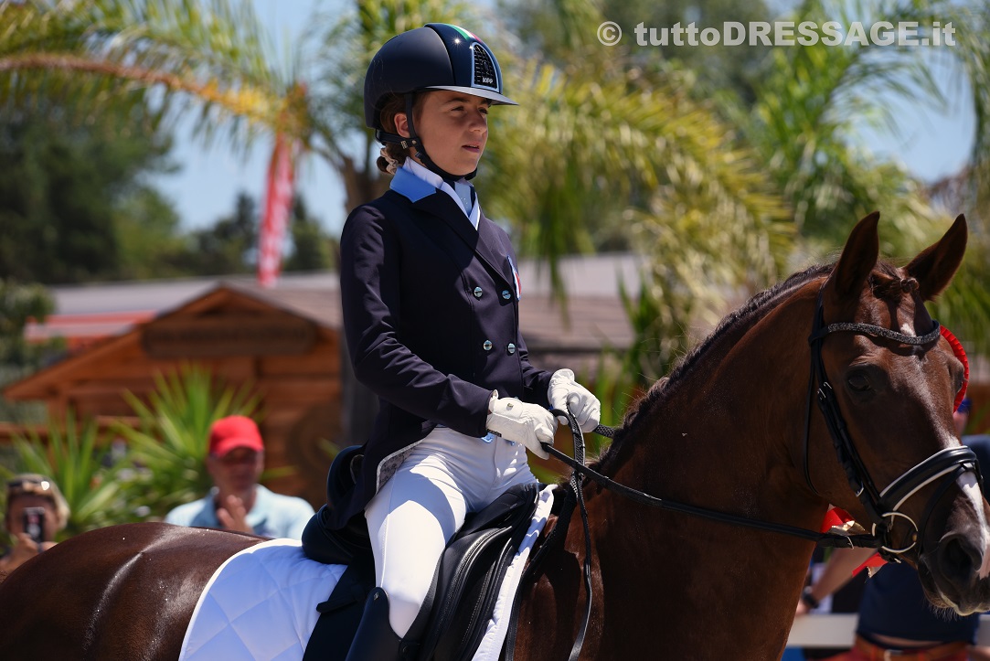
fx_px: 6052
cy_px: 330
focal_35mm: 220
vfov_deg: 6.3
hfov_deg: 9.4
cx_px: 495
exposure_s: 1/1600
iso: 500
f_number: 9
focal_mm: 220
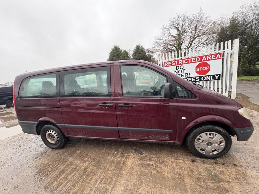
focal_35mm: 14
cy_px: 97
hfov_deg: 102.1
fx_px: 105
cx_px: 130
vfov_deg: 85.7
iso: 250
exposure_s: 1/71
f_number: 2.2
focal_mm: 2.22
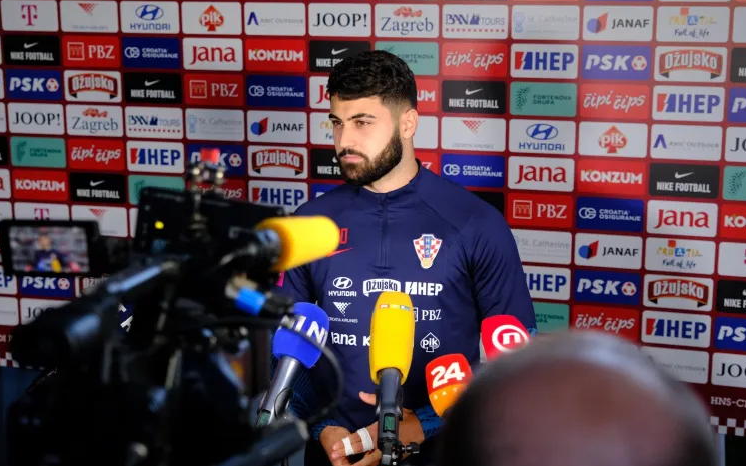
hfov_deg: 38.9
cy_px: 214
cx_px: 370
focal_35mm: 52
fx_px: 1057
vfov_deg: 24.9
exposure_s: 1/400
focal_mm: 33.2
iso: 1600
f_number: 2.8
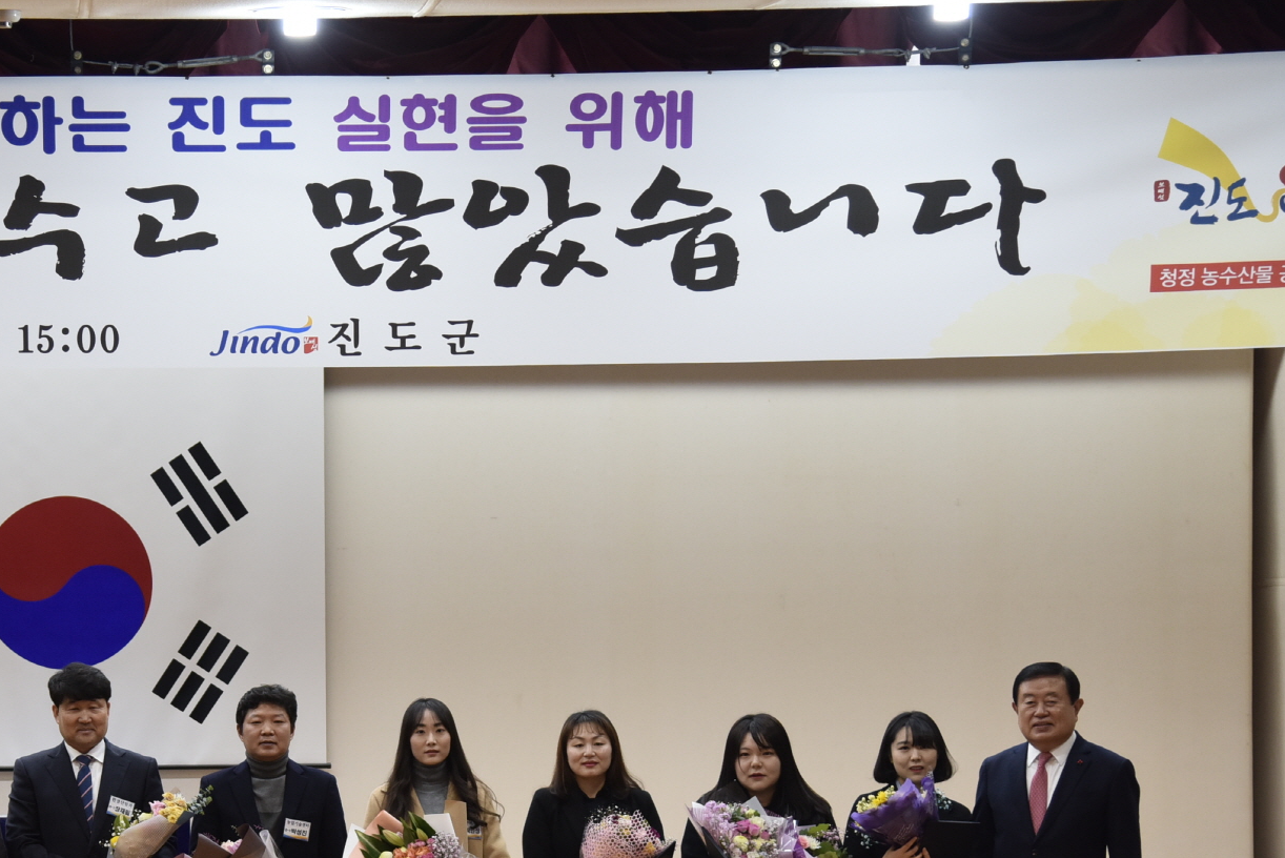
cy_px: 751
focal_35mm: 99
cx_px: 191
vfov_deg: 13.7
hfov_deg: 20.3
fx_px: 3535
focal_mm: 55
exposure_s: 1/125
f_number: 4
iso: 800
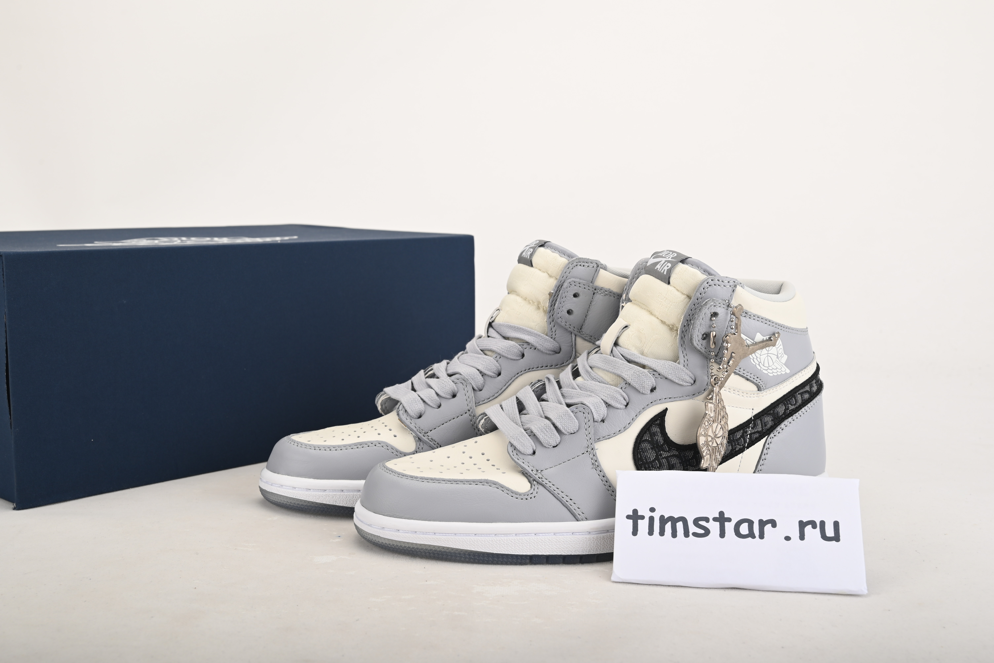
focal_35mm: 43
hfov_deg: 45.4
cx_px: 497
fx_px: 1188
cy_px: 332
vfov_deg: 31.2
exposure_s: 1/200
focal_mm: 43
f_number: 11
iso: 100
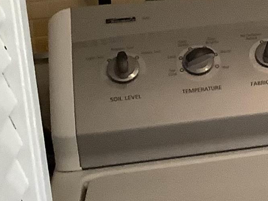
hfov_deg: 12.6
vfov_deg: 10.4
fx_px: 1099
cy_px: 17
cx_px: 493
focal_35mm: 142
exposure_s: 1/60
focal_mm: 3.3
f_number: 2.4
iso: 250
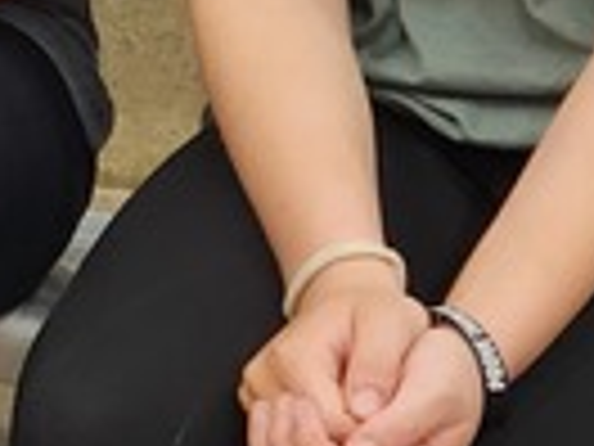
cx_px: -886
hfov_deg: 9.7
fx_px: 3054
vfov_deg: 8.2
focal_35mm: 178
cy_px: -162
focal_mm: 5.4
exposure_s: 1/120
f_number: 1.8
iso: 200
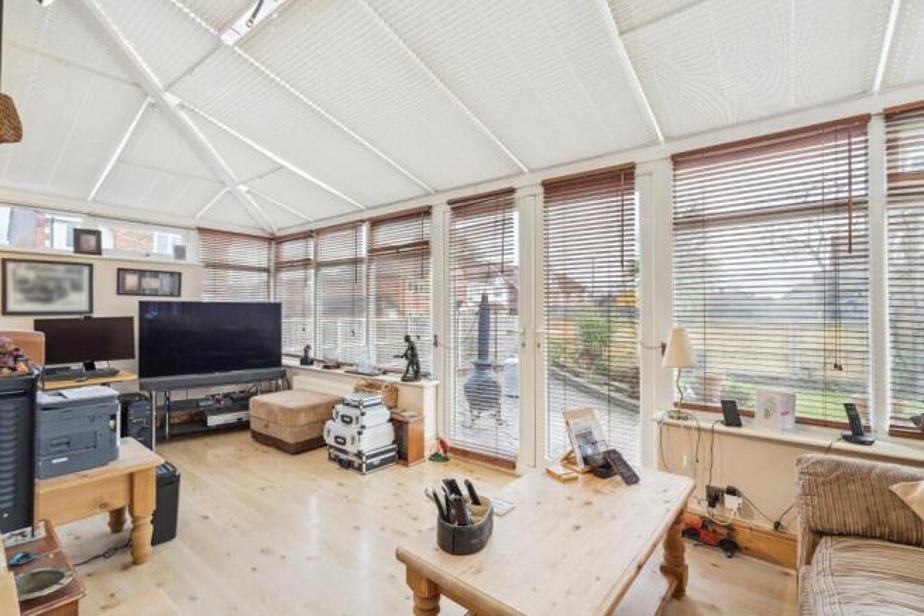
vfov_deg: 73.8
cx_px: 462
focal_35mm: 16
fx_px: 411
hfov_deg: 96.7
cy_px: 308
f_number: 5.6
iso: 400
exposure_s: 1/80
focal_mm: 16
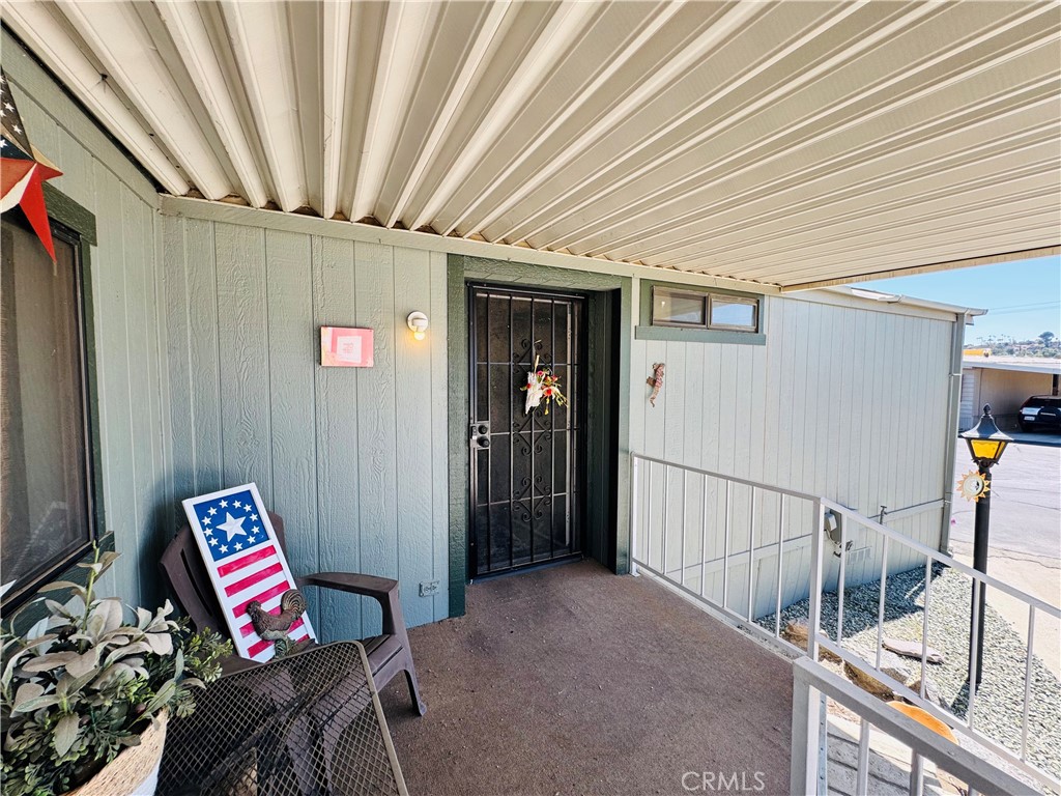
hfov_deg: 102.1
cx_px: 530
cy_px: 398
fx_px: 429
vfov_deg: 85.7
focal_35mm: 14
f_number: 2.2
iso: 40
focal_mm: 2.22
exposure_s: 1/254
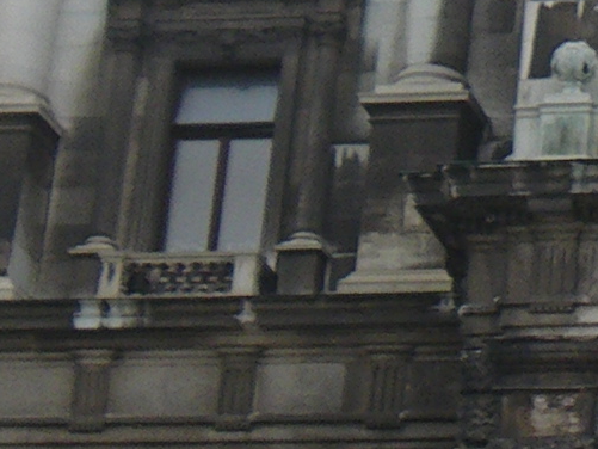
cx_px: 1105
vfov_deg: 7.2
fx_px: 3525
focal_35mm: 204
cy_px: -44
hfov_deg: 9.2
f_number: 3.5
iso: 50
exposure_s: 1/200
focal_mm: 5
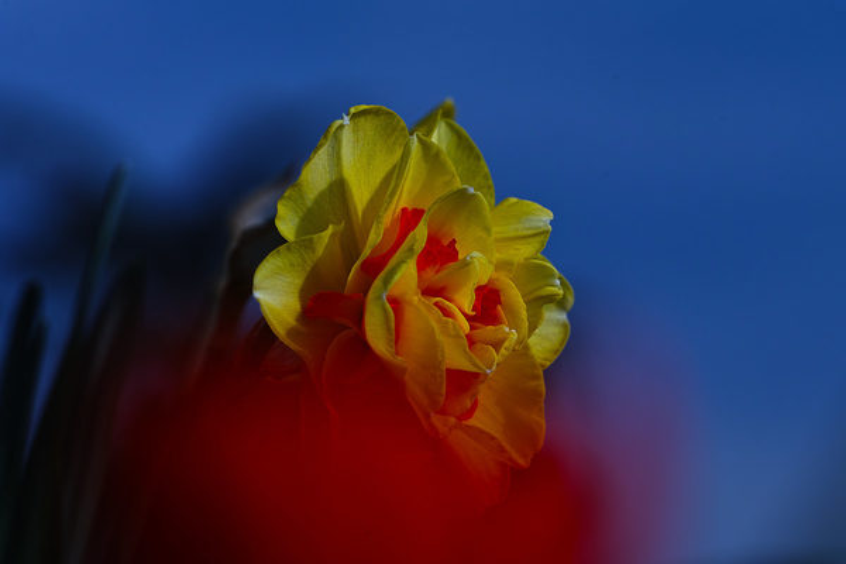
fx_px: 5287
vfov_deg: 6.1
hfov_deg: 9.1
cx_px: 423
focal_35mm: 225
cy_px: 282
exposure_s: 1/200
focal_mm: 150
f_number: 9
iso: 100
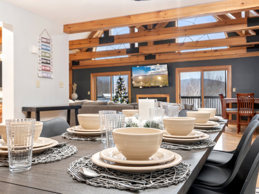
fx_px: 247
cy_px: 97
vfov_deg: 42.9
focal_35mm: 33
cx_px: 124
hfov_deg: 55.3
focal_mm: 30
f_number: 9
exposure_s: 2.5
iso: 80
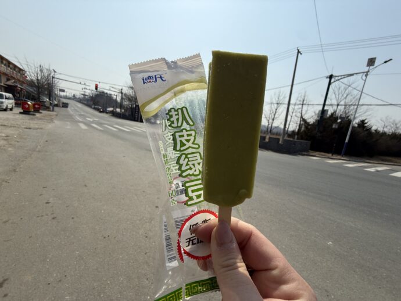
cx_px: 200
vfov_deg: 85.7
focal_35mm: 14
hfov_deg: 102.0
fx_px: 162
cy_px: 150
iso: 50
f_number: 2.2
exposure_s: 1/3289
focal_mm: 2.22
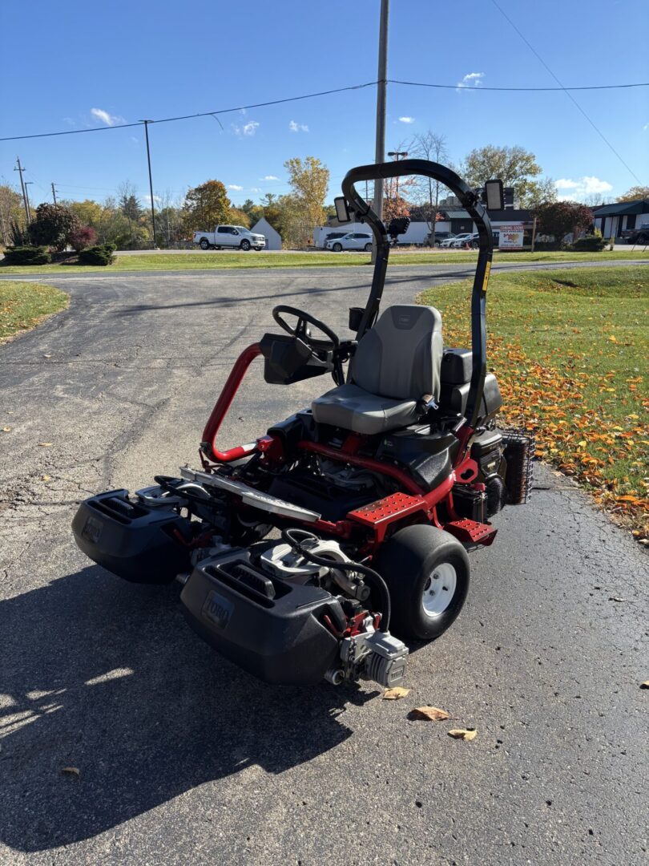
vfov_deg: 67.3
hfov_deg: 53.1
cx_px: 324
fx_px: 650
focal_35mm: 26
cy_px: 433
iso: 50
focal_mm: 5.96
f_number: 1.6
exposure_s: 1/1751
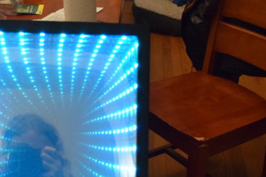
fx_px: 495
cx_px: 36
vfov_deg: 20.0
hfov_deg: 29.1
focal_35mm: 67
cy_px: 146
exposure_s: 1/100
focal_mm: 18
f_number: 3.5
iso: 3200
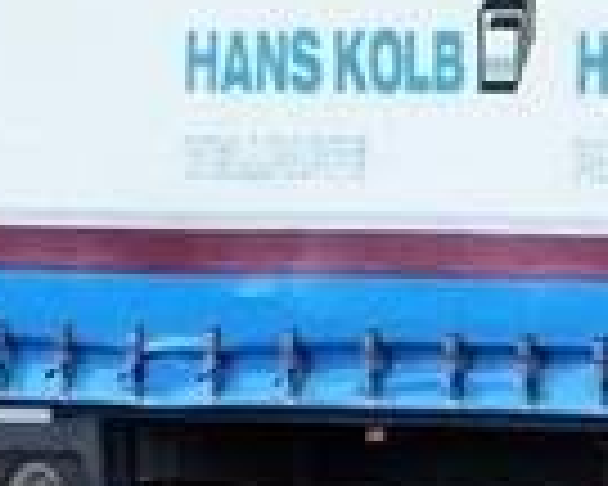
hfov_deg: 1.7
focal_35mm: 1161
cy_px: -268
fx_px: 20899
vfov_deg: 1.3
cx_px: 941
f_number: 6.3
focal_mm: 139.5
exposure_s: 1/3200
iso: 4000
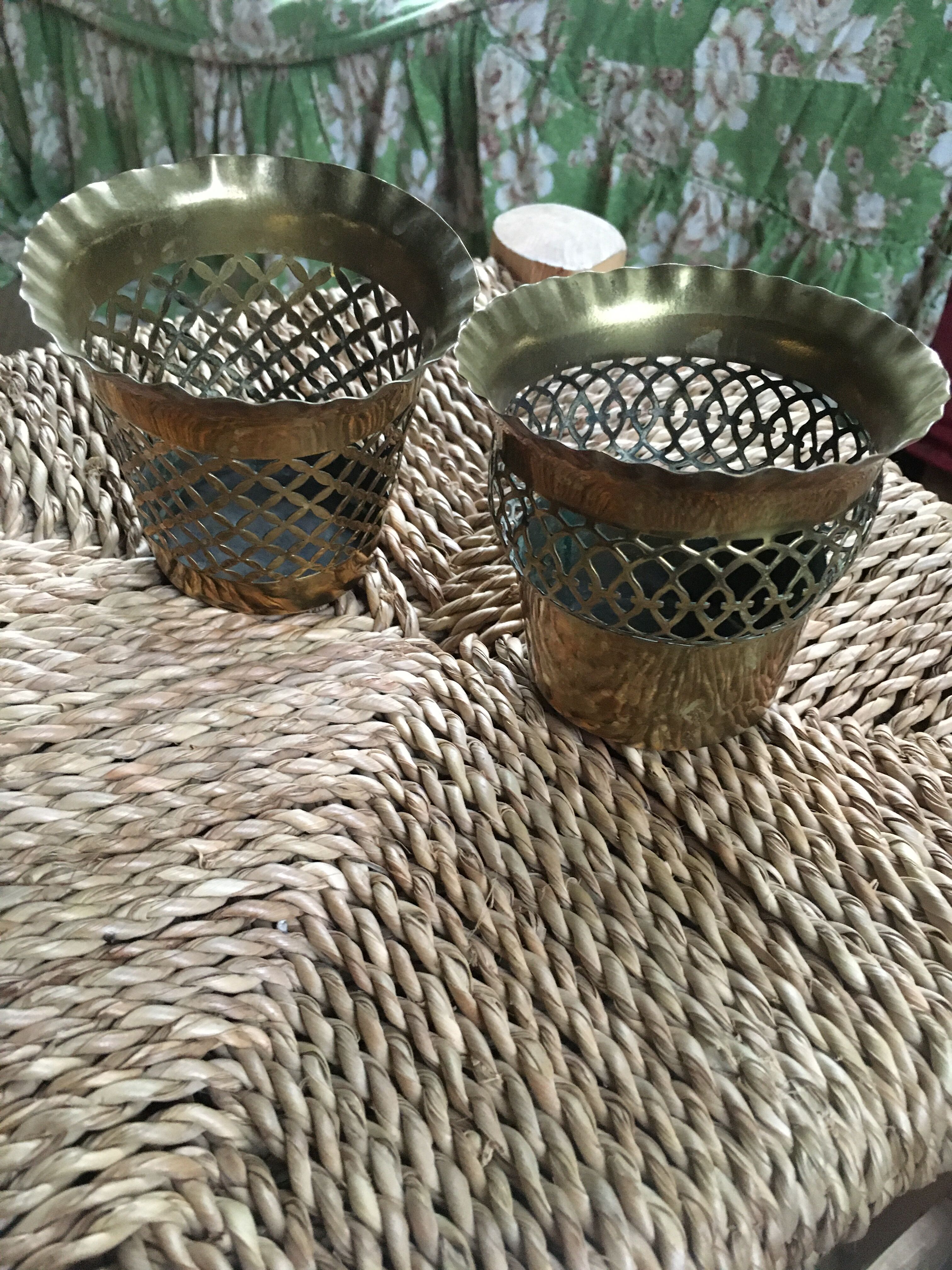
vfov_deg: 61.7
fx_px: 1063
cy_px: 635
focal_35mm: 29
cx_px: 476
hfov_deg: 48.2
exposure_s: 1/17
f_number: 2.2
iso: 250
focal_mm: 4.15
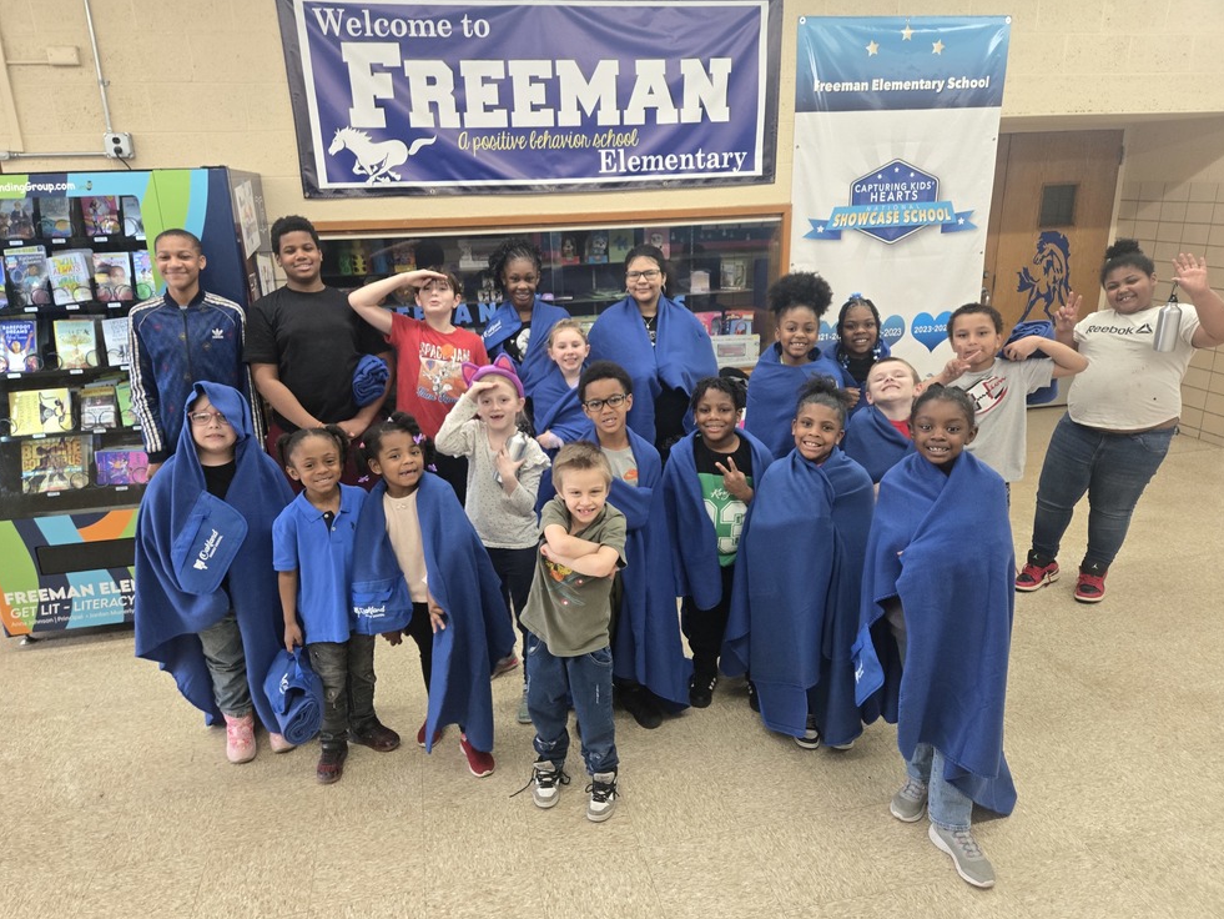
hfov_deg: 71.6
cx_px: 591
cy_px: 452
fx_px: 849
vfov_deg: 56.8
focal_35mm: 24
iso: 640
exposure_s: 1/120
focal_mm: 5.4
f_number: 1.8
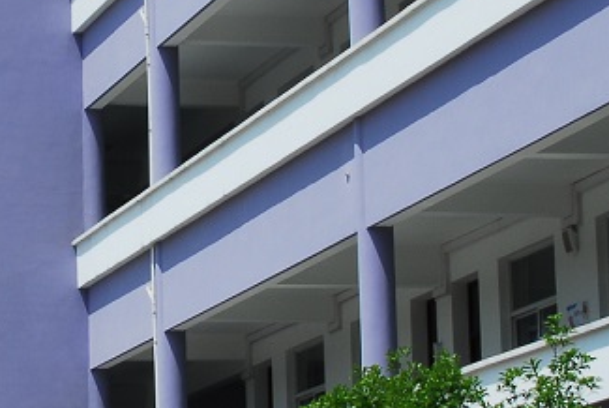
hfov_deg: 10.8
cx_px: 2
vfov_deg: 7.3
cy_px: 251
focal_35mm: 188
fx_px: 3183
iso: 100
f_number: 22
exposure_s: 1/30
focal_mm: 35
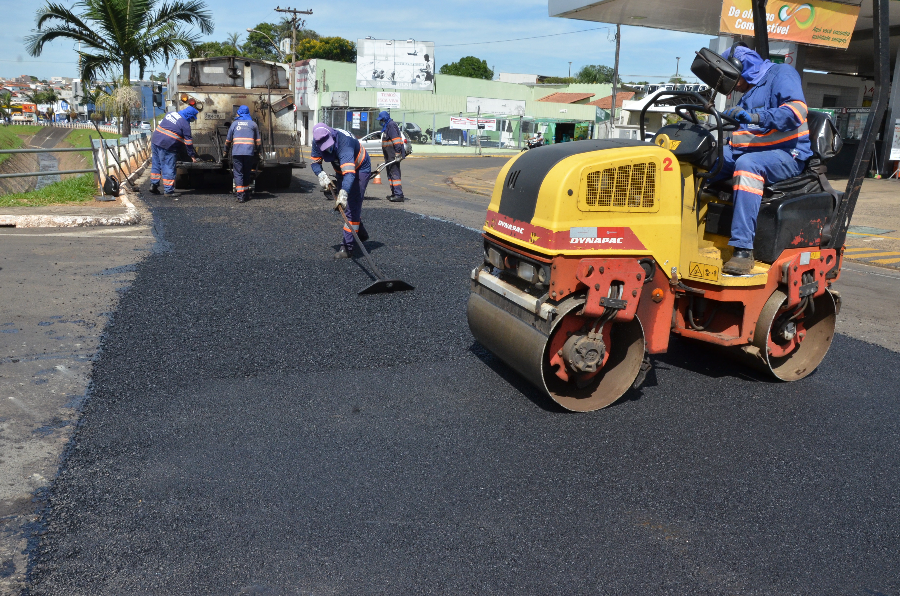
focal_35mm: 32
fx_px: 786
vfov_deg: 41.5
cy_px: 298
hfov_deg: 59.6
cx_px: 450
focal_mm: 21
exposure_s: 1/640
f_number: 13
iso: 800
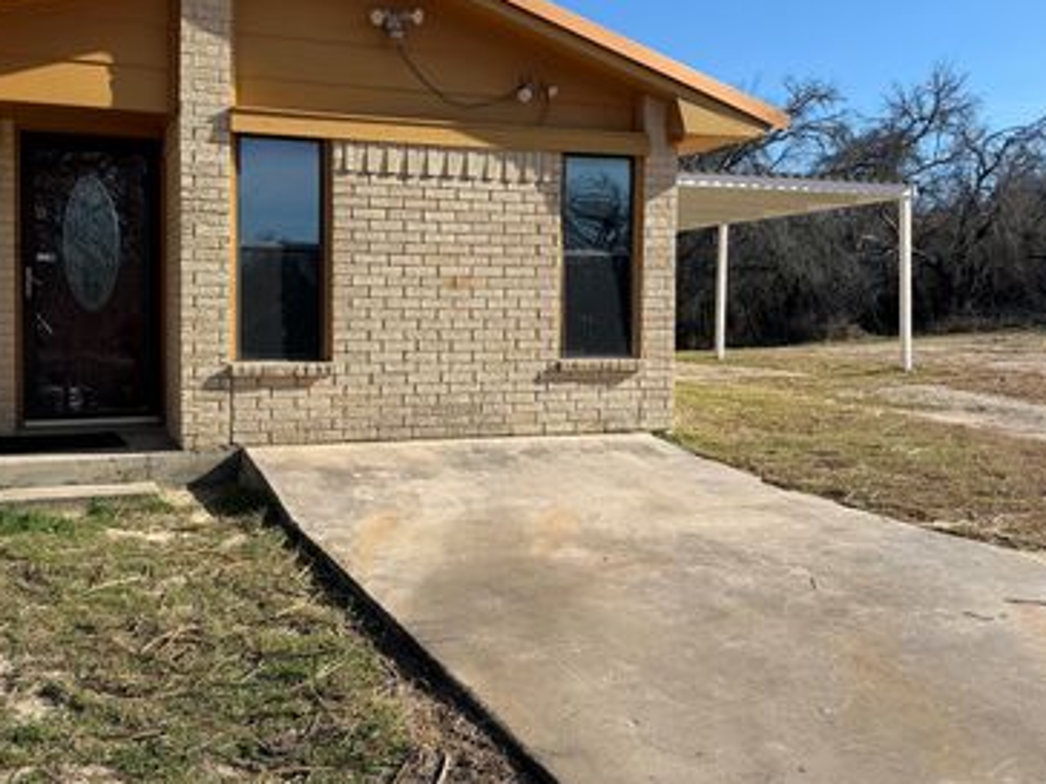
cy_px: 346
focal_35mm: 33
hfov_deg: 54.6
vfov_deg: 42.9
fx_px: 997
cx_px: 379
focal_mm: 6.76
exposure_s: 1/3759
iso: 80
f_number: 1.78
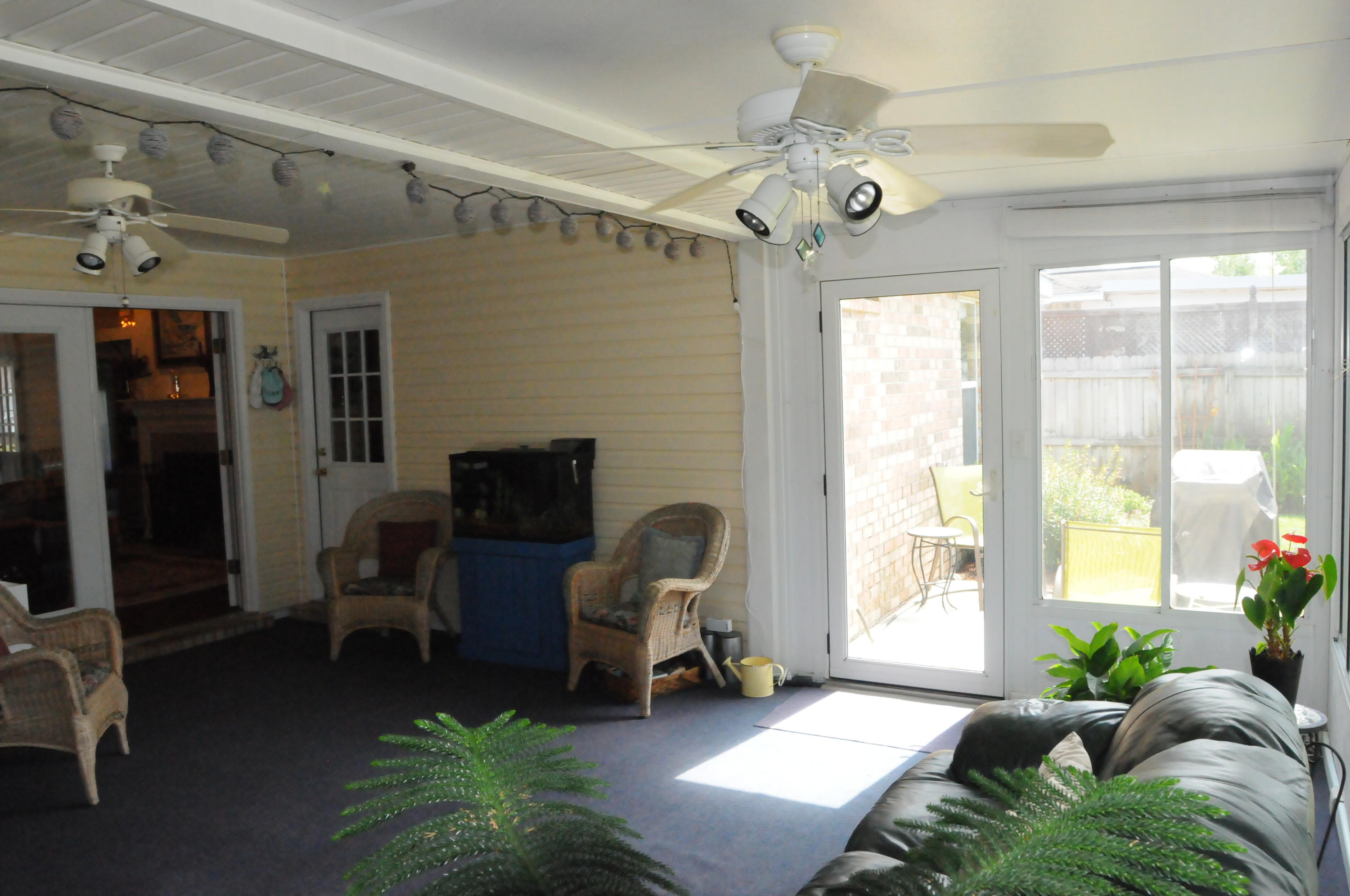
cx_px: 675
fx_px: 955
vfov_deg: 50.3
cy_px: 448
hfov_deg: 70.5
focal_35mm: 26
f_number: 10
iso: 3200
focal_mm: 17
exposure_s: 1/250
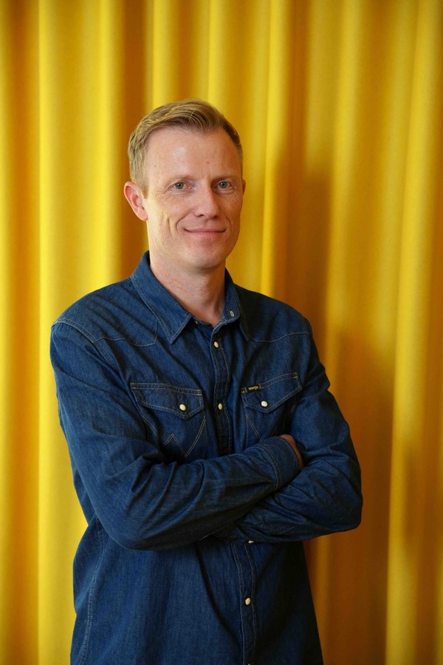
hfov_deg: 22.4
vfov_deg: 33.0
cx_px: 222
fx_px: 1120
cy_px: 332
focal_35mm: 61
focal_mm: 60.7
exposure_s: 1/125
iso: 800
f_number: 4
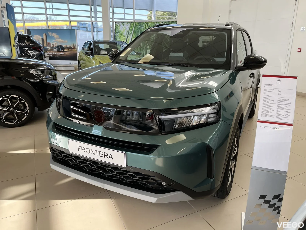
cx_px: 153
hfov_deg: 67.3
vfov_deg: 53.1
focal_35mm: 26
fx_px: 230
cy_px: 115
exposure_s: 1/294
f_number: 1.6
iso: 50
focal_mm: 5.1
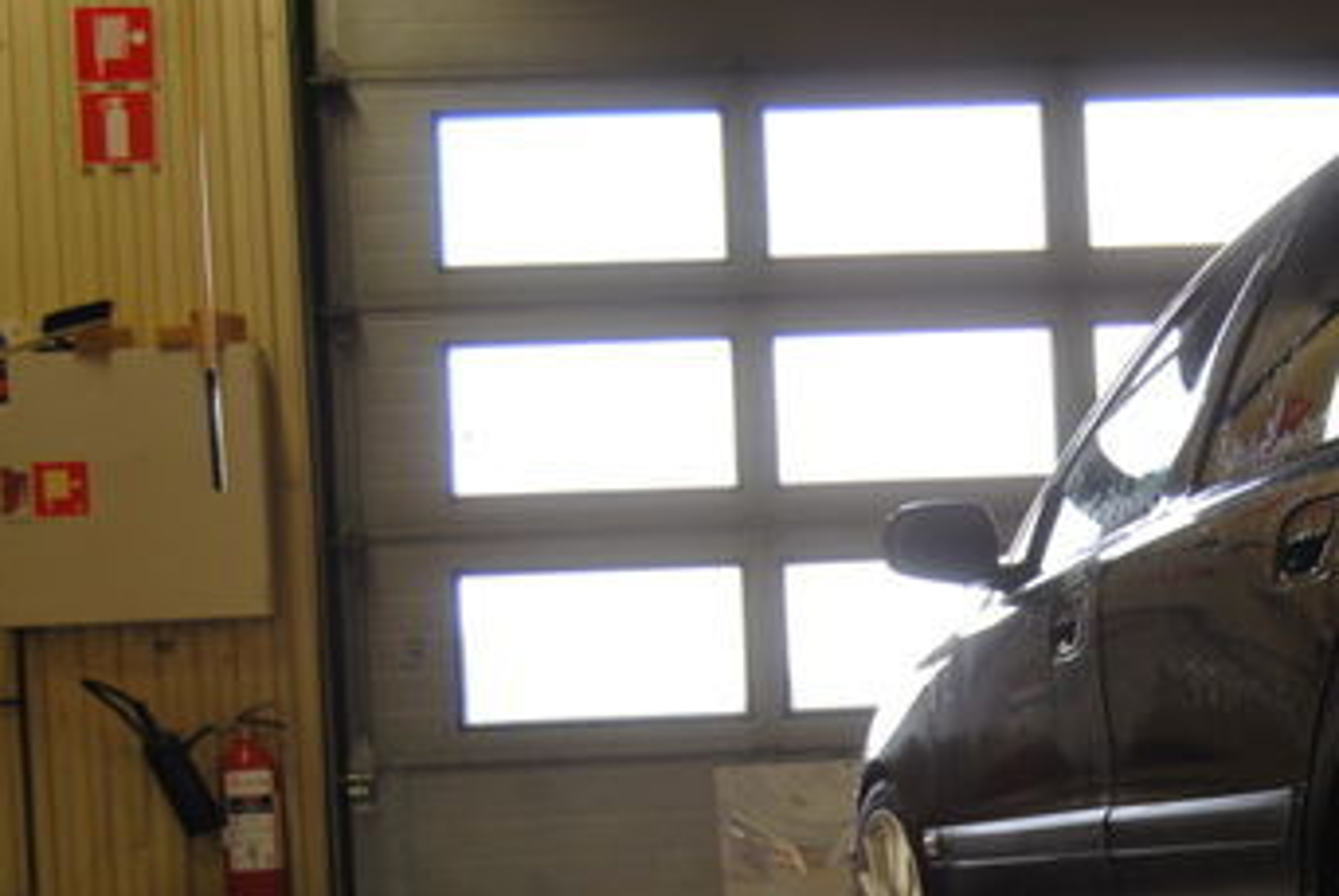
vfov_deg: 15.6
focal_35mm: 87
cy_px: 767
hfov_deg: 22.9
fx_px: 3238
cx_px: 1151
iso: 200
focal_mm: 31
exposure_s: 1/60
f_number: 4.2
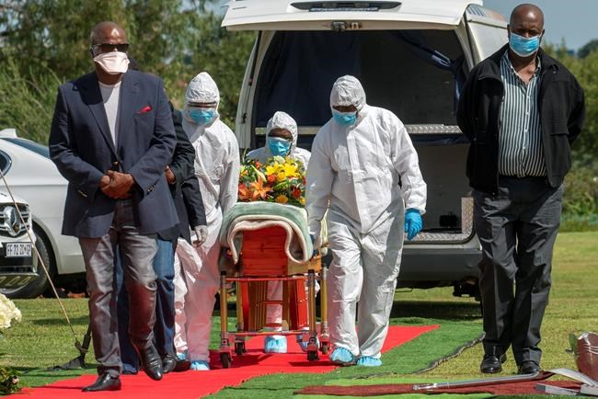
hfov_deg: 6.9
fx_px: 4985
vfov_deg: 4.6
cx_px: 299
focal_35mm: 300
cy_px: 200
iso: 400
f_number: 8
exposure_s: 1/1600
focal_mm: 200
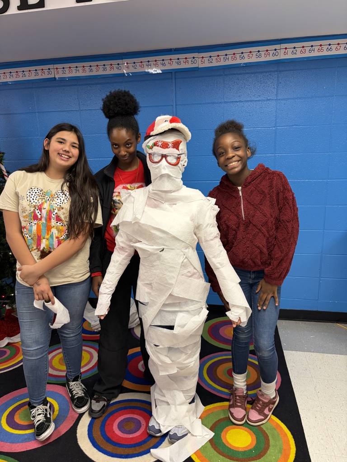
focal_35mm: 26
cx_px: 174
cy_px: 231
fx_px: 348
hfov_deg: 53.1
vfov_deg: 67.3
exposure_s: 1/60
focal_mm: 5.96
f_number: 1.6
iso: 100
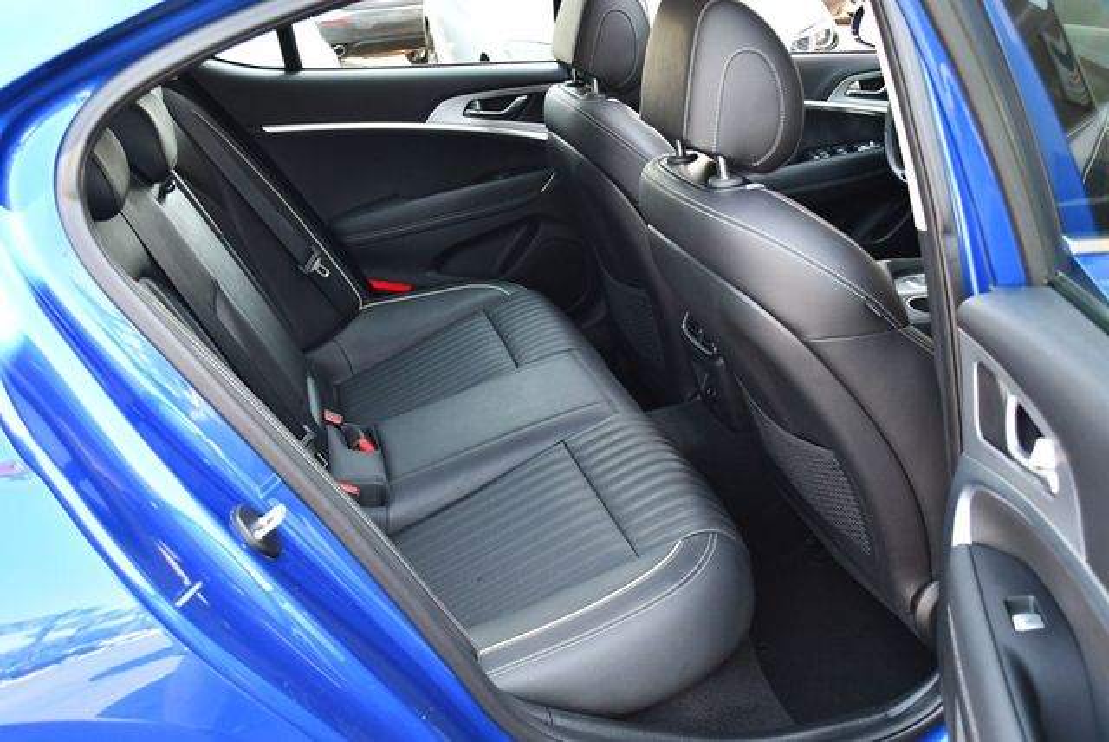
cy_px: 371
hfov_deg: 53.1
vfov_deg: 36.9
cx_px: 554
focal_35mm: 36
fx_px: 1110
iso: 800
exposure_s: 1/200
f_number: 3.5
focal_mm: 18
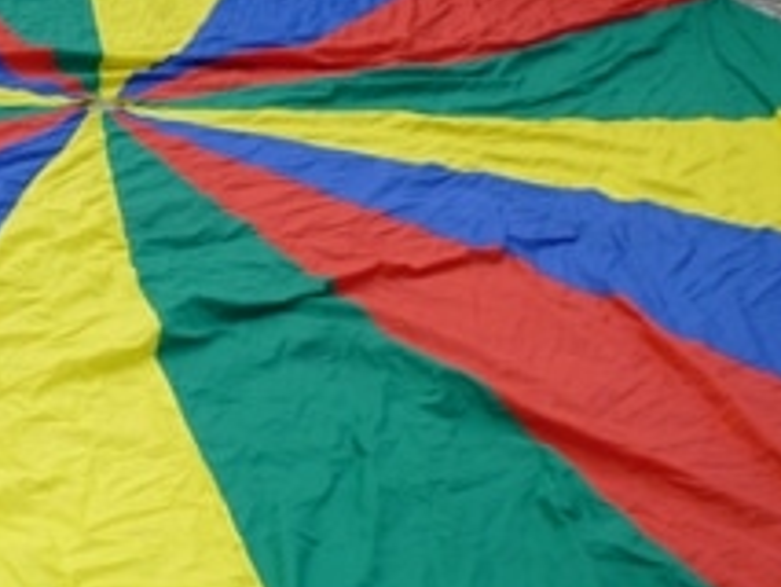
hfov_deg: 29.8
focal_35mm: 61
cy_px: 356
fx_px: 1377
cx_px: 22
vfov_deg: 24.0
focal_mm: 5.2
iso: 100
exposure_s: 1/400
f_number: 3.3
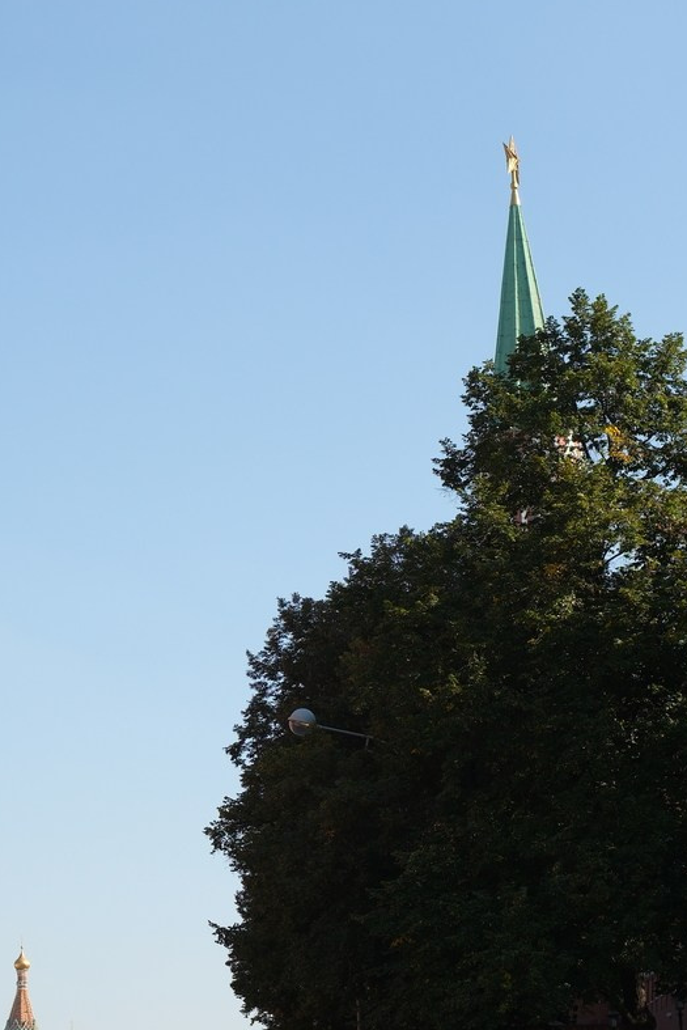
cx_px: 137
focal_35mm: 80
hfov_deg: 16.9
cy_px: 633
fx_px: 2289
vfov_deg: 25.3
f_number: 5.6
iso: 160
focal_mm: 27
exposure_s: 1/450
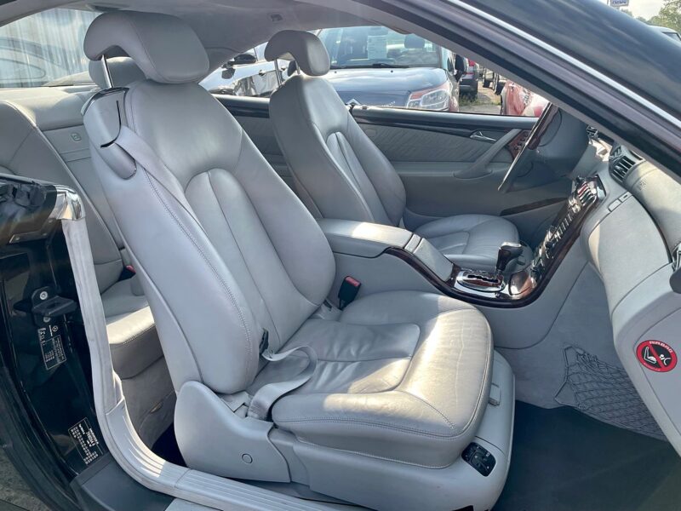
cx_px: 340
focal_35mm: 26
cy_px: 256
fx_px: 511
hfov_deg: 67.3
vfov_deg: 53.1
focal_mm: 4.2
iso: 32
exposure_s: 1/888
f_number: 1.6
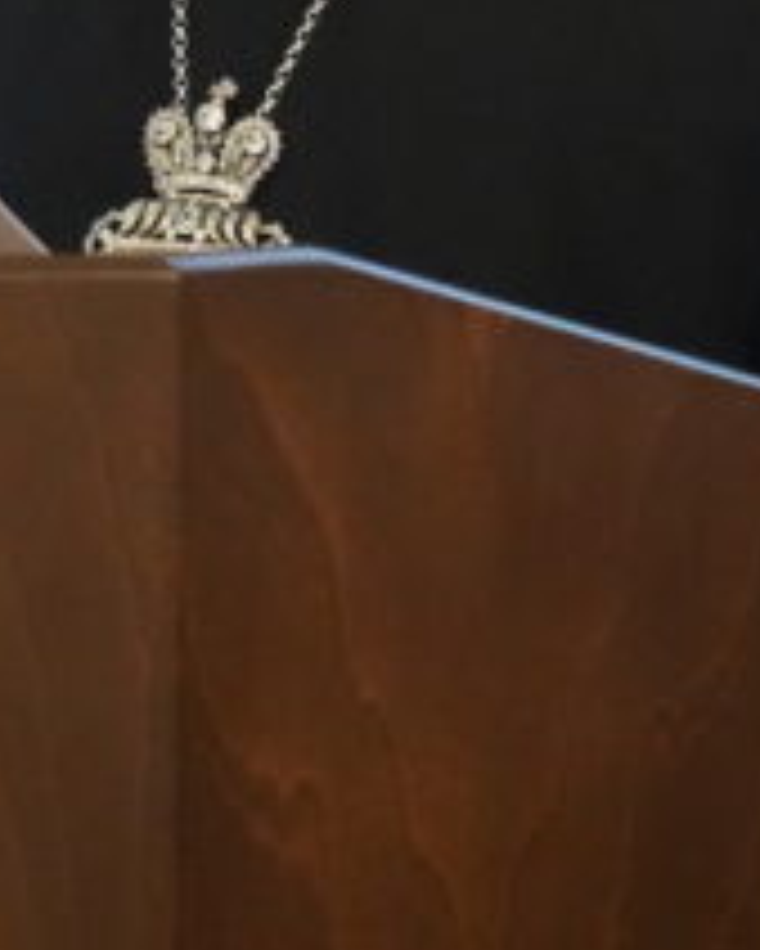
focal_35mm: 479
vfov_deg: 4.0
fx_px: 13458
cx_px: 99
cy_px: -142
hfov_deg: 3.2
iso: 20000
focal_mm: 105
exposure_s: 1/400
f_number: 5.6
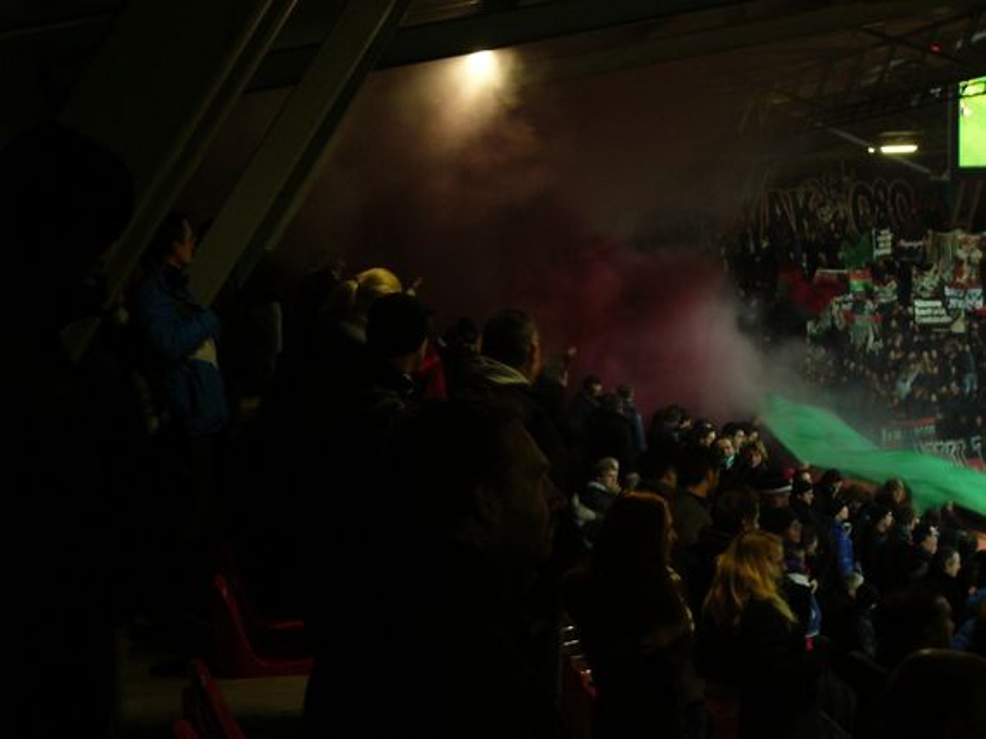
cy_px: 370
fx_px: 2449
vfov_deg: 17.2
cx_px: 493
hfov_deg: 22.8
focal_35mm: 86
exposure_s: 1/8
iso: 200
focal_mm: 14.3
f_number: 4.6
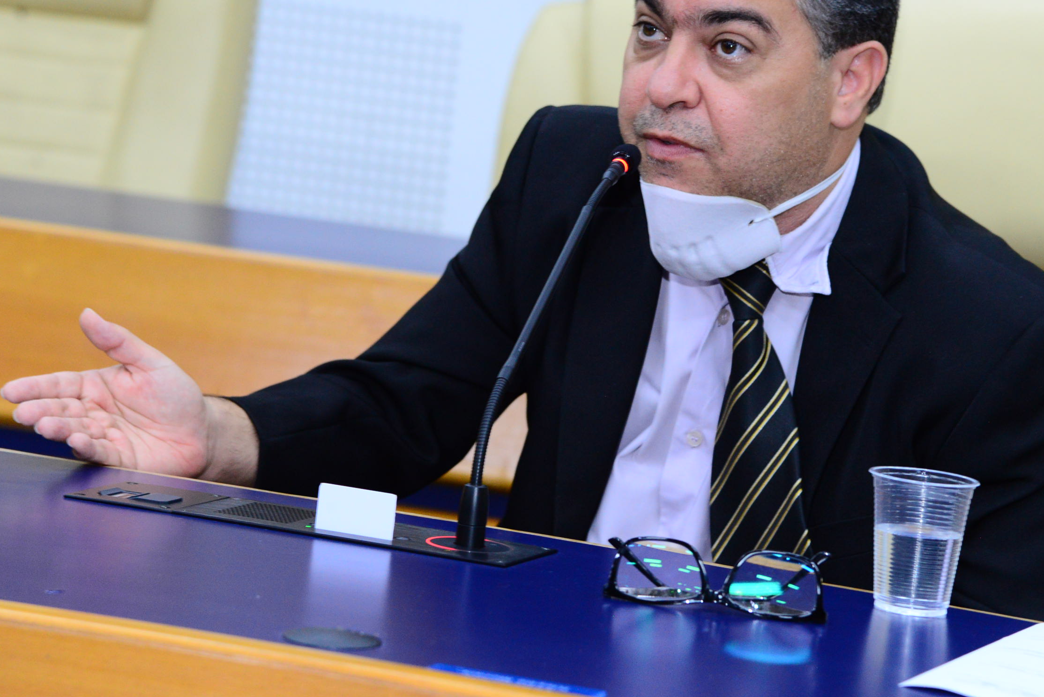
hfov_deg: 12.7
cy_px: 249
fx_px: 4699
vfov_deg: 8.5
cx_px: 619
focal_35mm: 162
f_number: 5.6
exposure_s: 1/60
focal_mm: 120
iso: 2500
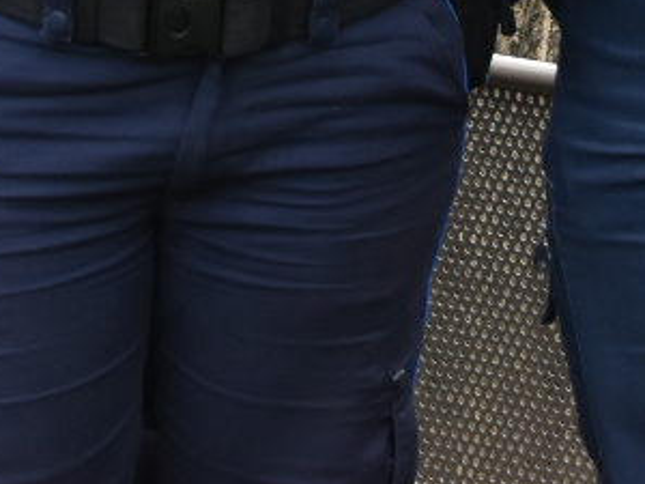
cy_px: -673
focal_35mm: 218
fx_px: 4062
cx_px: 385
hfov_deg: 9.1
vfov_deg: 6.5
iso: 800
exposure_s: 1/800
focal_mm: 28
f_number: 4.2
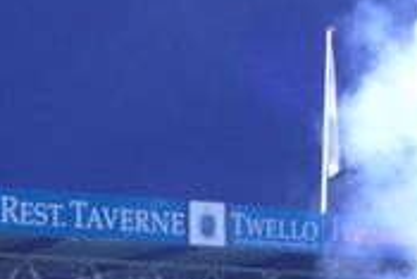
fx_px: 3373
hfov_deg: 7.0
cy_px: 483
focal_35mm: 291
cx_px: -126
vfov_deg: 4.7
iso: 100
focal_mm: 14.3
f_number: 4.6
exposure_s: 1/5
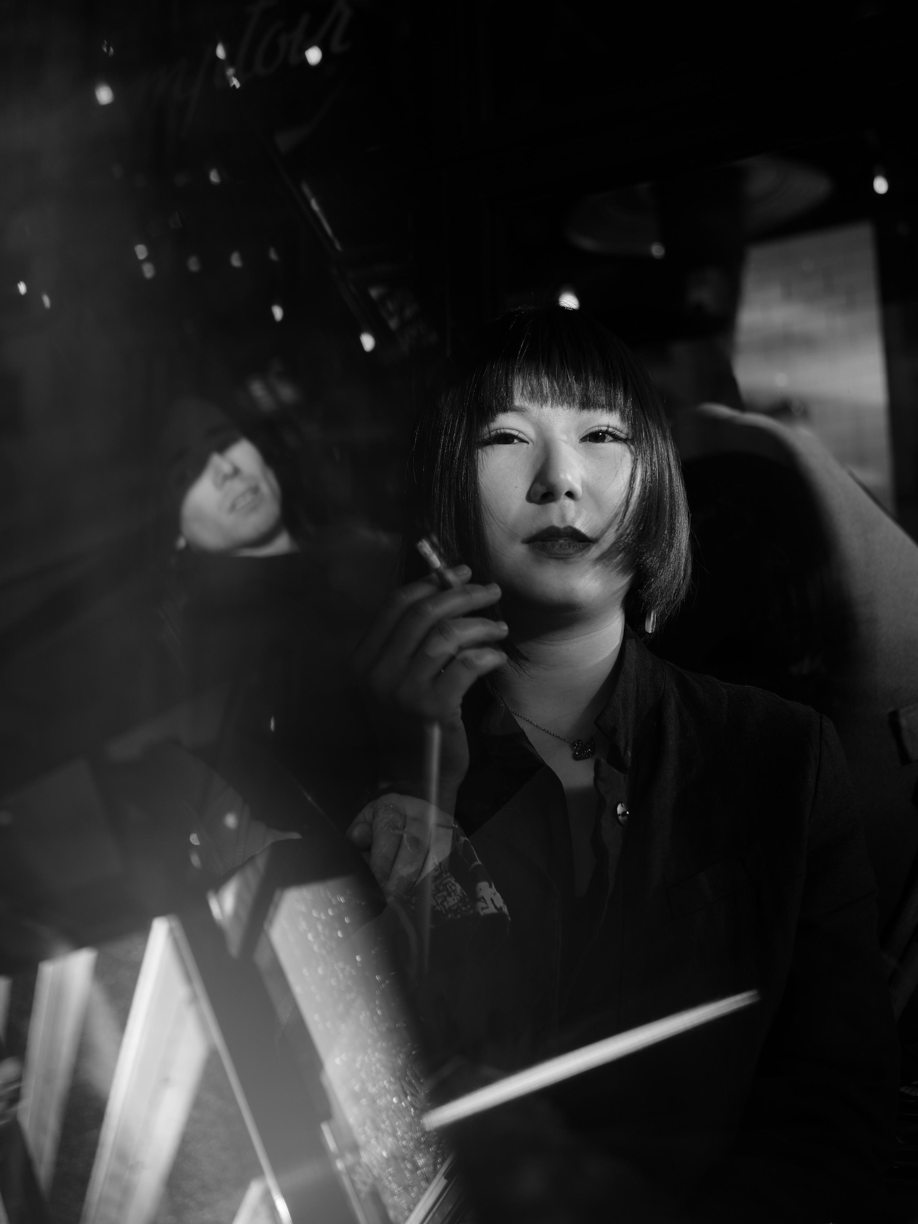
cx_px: 460
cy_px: 557
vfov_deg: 48.9
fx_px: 1344
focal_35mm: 38
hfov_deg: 37.7
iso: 100
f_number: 2.8
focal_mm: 35
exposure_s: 1/800
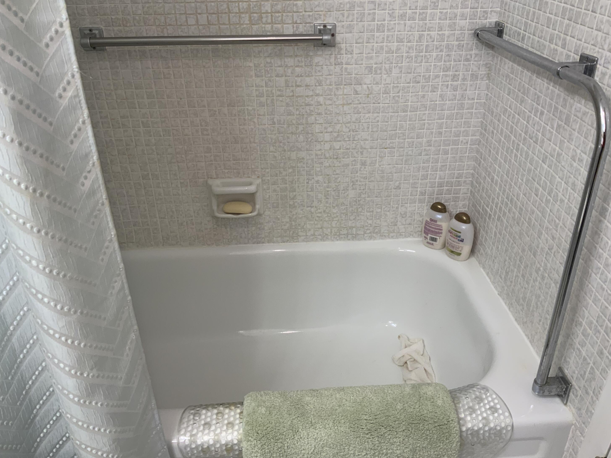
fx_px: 530
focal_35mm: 30
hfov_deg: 60.0
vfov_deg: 46.8
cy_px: 226
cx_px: 309
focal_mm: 3
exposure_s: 1/120
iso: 50
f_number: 1.8
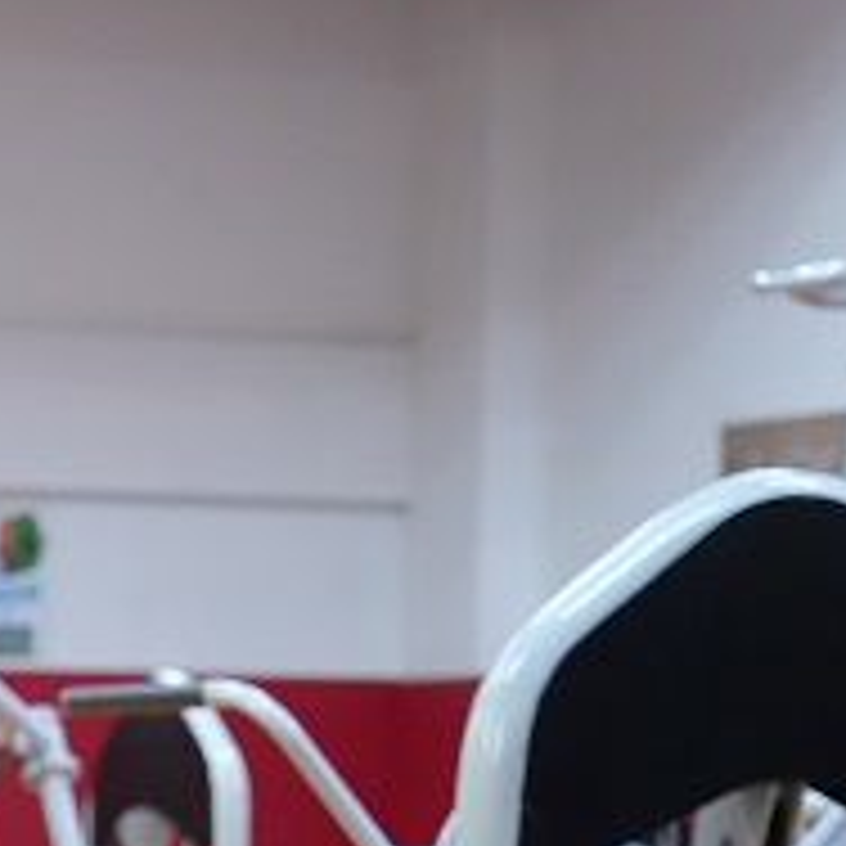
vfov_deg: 11.0
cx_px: -616
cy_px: 999
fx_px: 4313
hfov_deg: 10.6
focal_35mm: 156
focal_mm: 46
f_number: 4
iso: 8000
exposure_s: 1/160
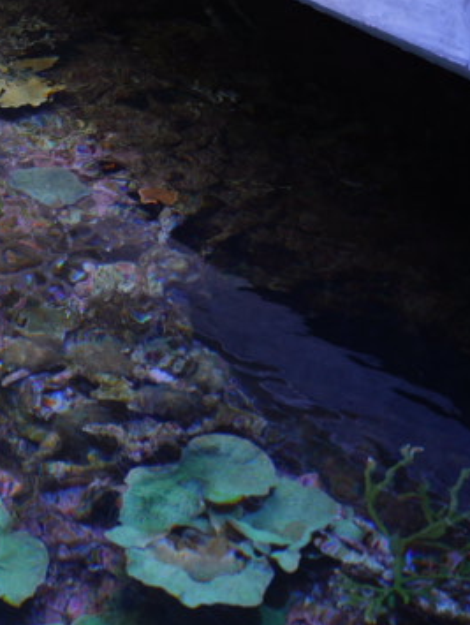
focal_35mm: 105
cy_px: 48
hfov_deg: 11.9
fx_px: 1897
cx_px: -602
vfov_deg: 18.4
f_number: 2.8
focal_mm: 24
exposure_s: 1/250
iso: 125
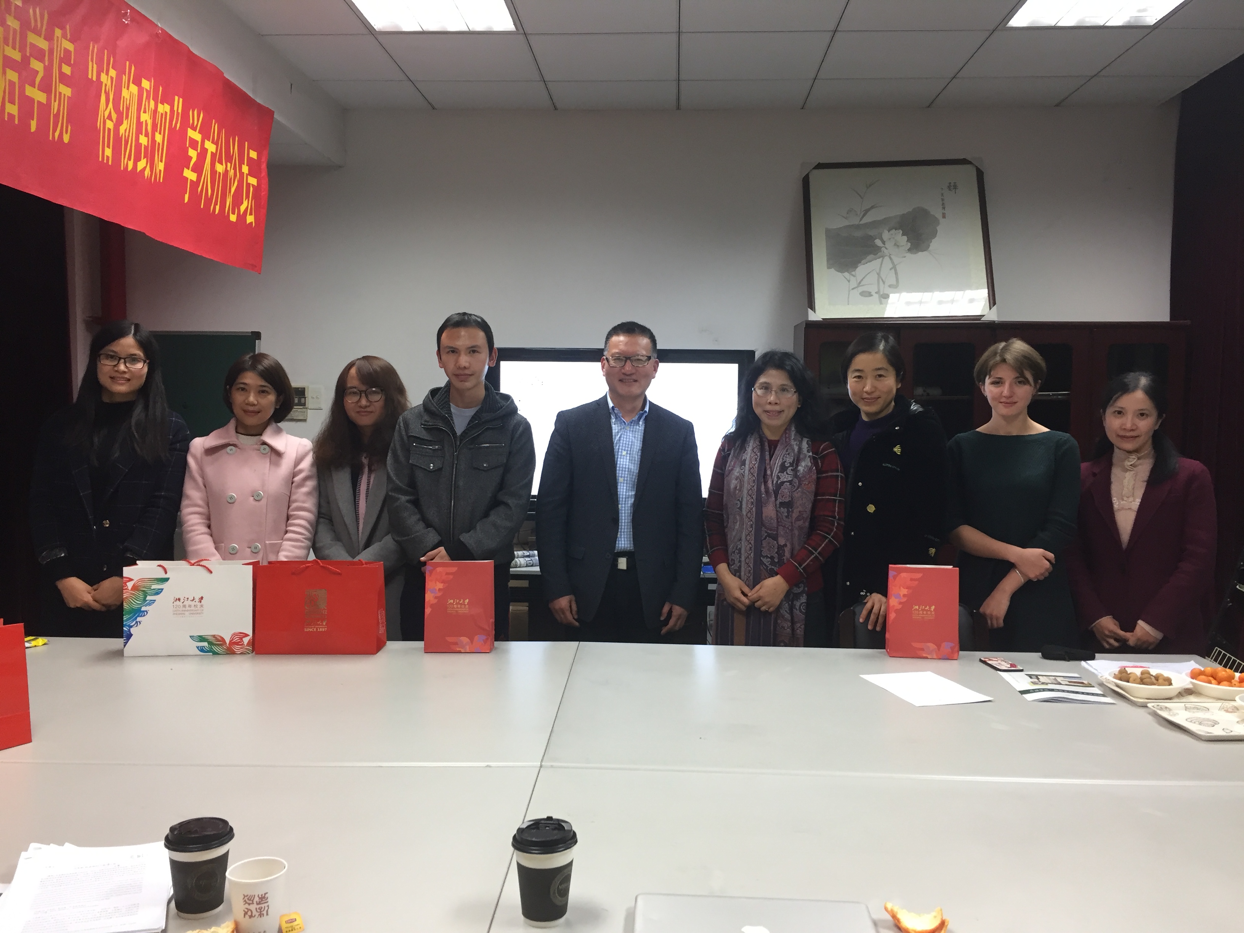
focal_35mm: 29
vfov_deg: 48.2
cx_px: 622
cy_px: 466
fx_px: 1042
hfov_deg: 61.7
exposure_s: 1/33
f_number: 2.2
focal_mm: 4.15
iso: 100
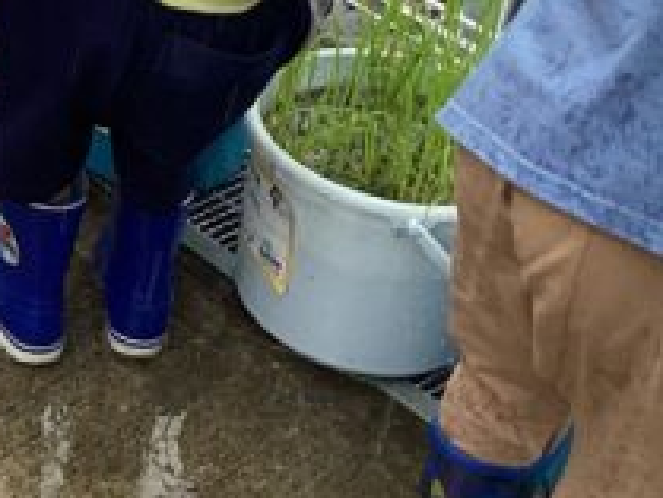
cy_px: -105
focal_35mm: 114
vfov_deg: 12.7
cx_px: -143
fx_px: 2185
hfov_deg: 16.5
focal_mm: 3.3
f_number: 2.4
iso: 25
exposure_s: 1/238
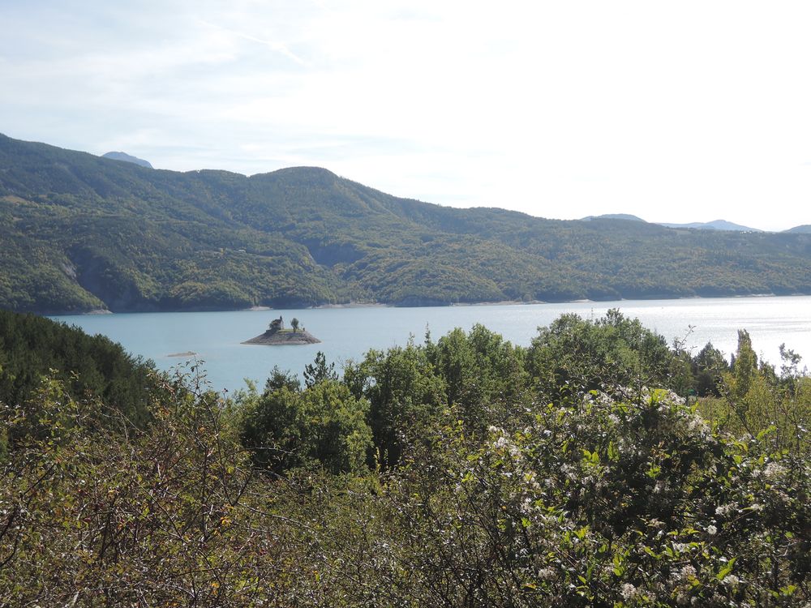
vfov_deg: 29.1
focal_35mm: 50
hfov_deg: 38.2
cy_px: 304
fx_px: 1171
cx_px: 406
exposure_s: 1/640
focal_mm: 10.7
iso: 80
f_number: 4
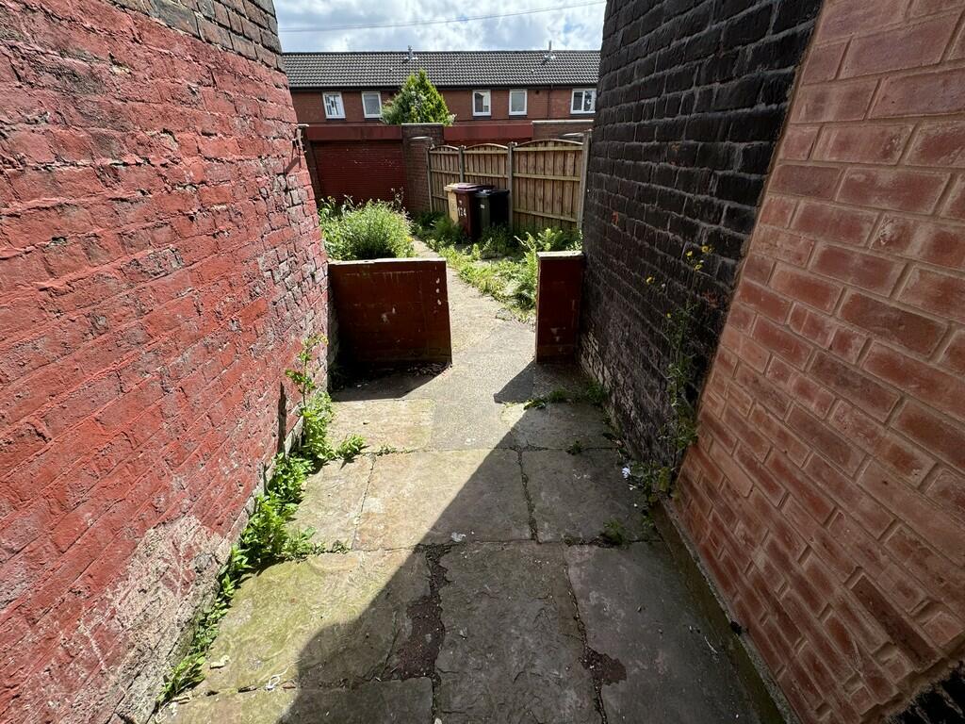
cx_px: 482
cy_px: 362
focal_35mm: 14
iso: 40
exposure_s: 1/779
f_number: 2.2
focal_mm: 2.22
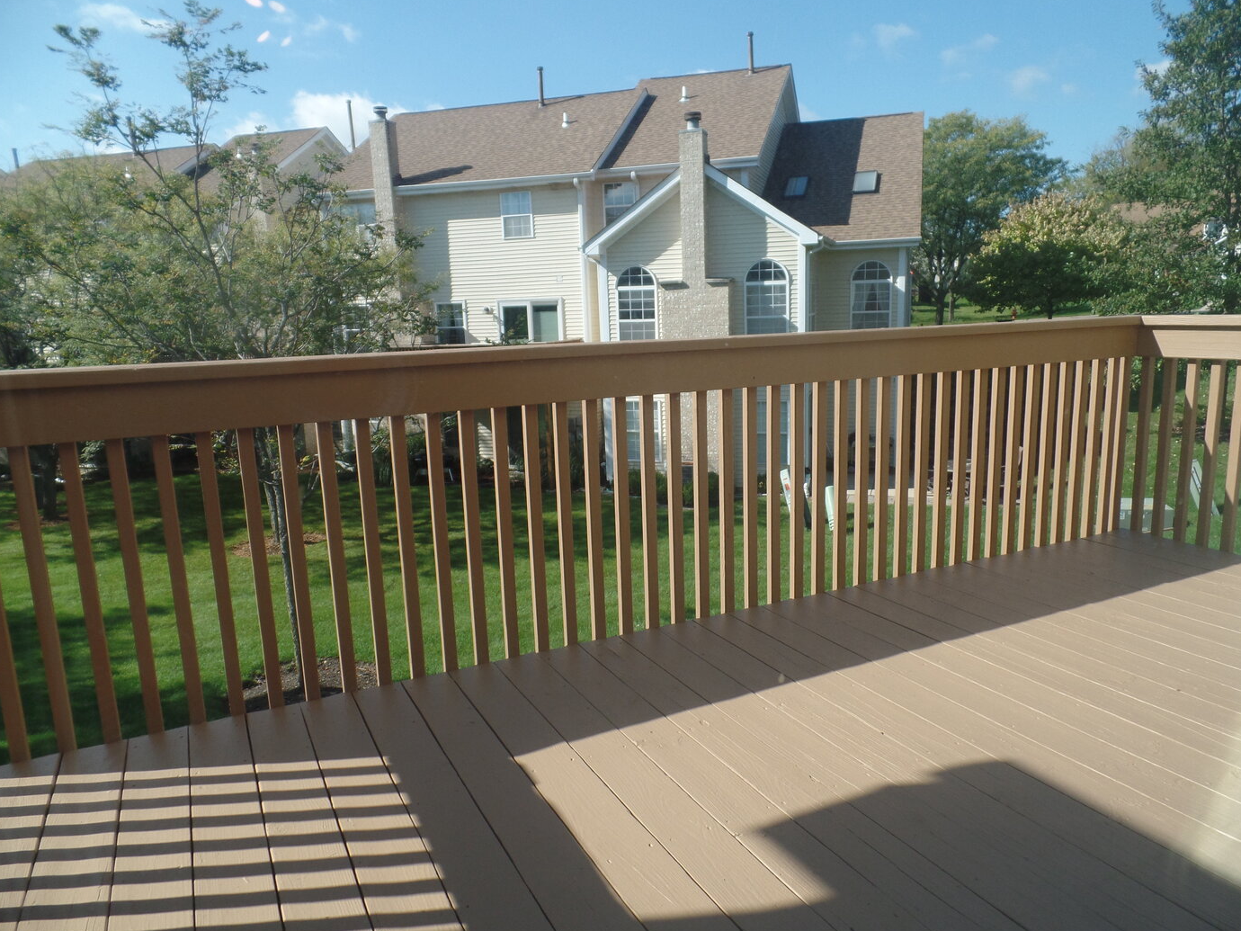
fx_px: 860
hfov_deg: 71.6
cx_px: 635
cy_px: 479
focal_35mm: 24
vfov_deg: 56.8
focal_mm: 4.1
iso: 80
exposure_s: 1/500
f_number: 3.2
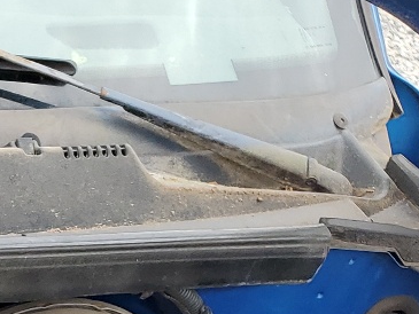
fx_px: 1380
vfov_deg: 11.9
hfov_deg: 15.0
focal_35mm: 114
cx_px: -331
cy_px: 572
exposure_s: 1/385
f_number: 1.5
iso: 50
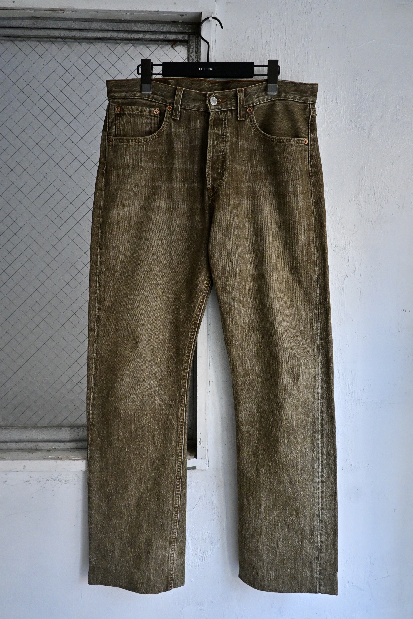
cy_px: 310
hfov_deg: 53.1
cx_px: 206
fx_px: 413
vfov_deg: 73.7
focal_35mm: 24
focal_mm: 16
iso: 1600
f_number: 4.5
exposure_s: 1/80
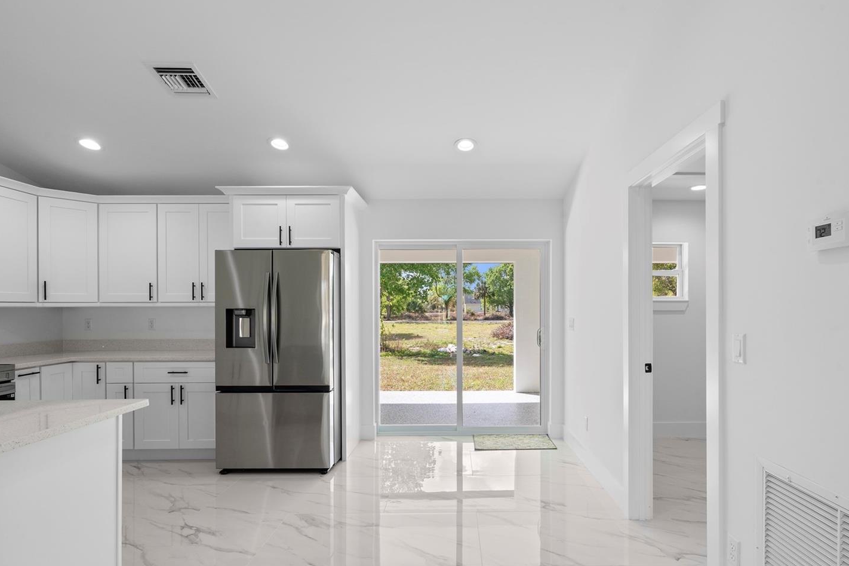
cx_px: 462
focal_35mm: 18
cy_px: 302
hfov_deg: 89.8
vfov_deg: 67.3
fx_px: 424
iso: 100
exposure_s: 1/50
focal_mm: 16
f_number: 11
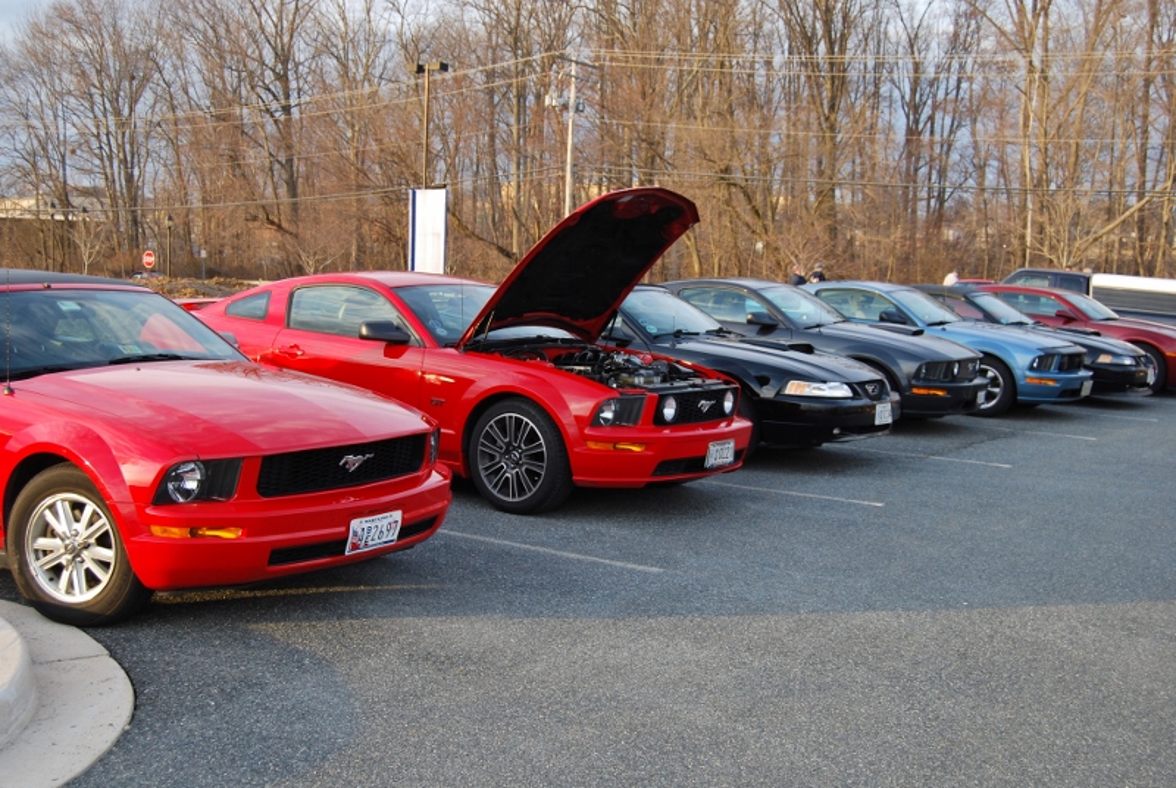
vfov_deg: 32.0
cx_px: 588
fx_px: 1374
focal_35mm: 42
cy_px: 394
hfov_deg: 46.3
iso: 200
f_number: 5.6
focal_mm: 28
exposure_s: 1/125
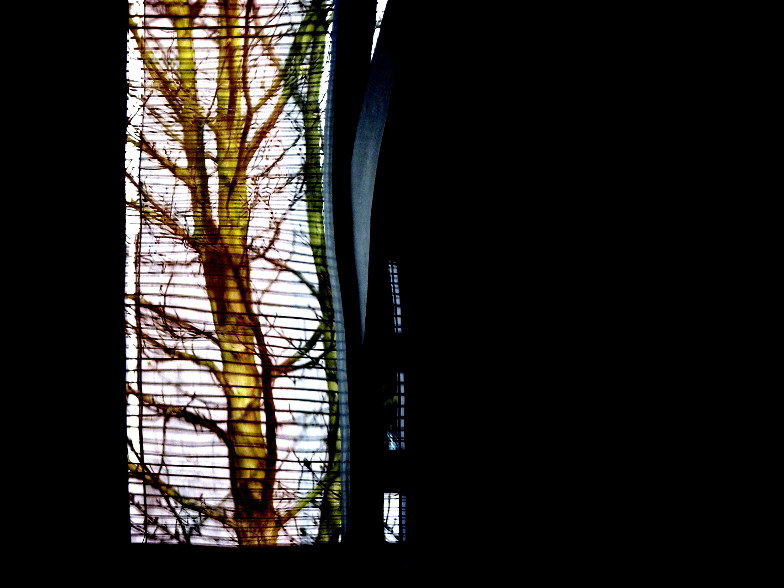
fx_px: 3601
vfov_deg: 9.3
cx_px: 392
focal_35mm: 159
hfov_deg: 12.4
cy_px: 294
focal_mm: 28.3
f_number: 3.7
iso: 250
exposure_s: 1/50
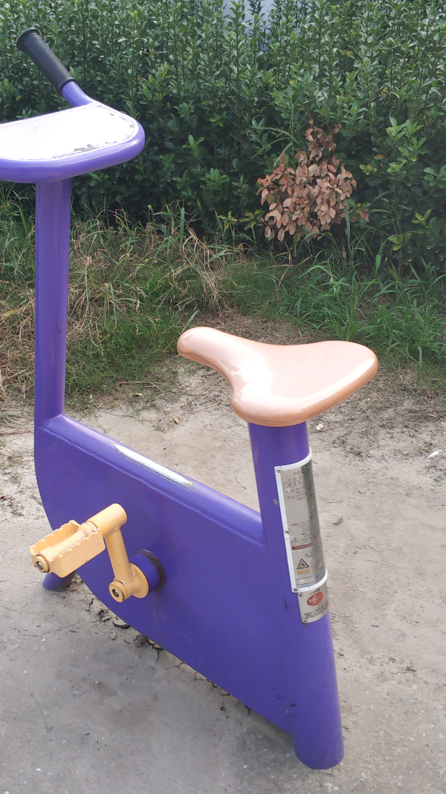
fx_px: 841
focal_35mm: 40
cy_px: 403
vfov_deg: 50.5
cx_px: 183
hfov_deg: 29.6
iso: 100
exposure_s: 1/217
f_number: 1.8
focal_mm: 3.82
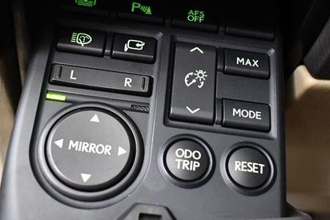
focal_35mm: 56
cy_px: 106
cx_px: 147
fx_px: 513
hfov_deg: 35.6
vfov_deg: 24.2
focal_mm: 18
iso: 3200
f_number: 3.5
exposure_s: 1/80
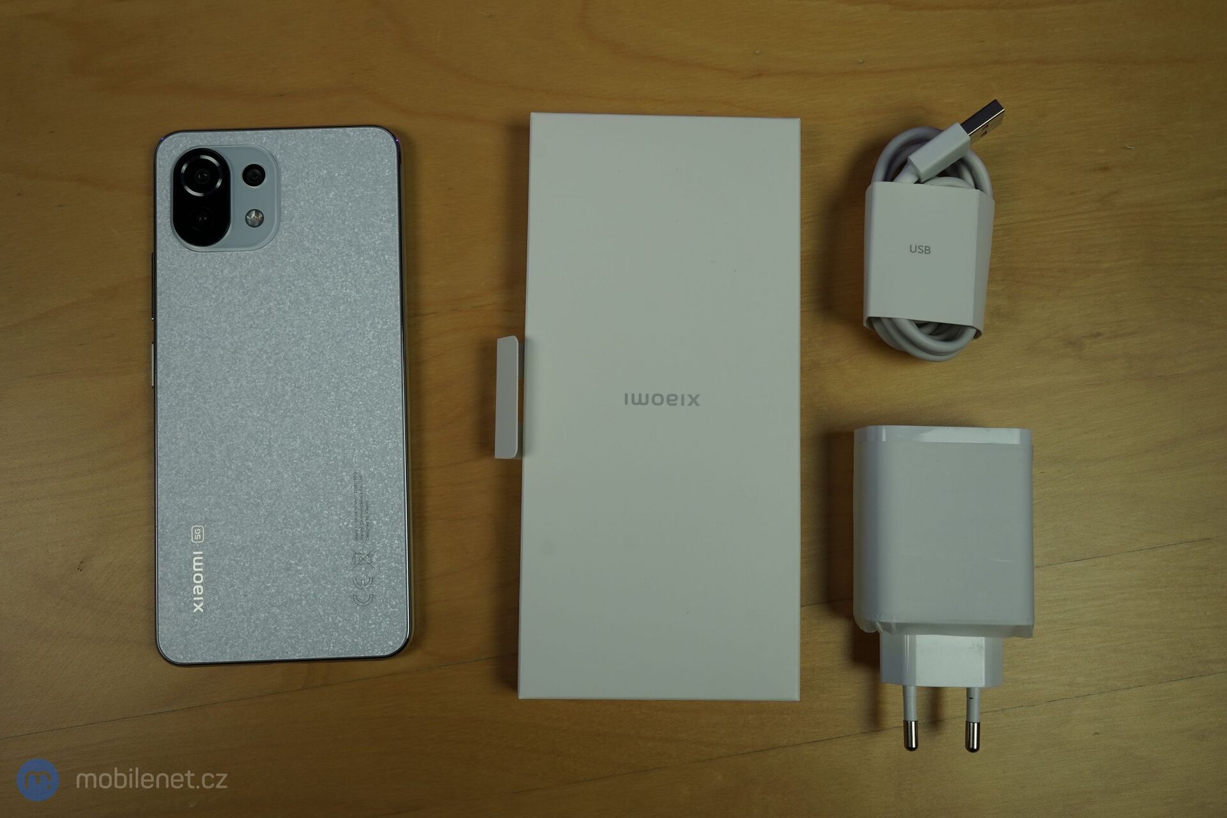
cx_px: 614
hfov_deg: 63.7
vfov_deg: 45.0
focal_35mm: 29
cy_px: 409
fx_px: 988
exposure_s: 1/125
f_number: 7.1
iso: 500
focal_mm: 29
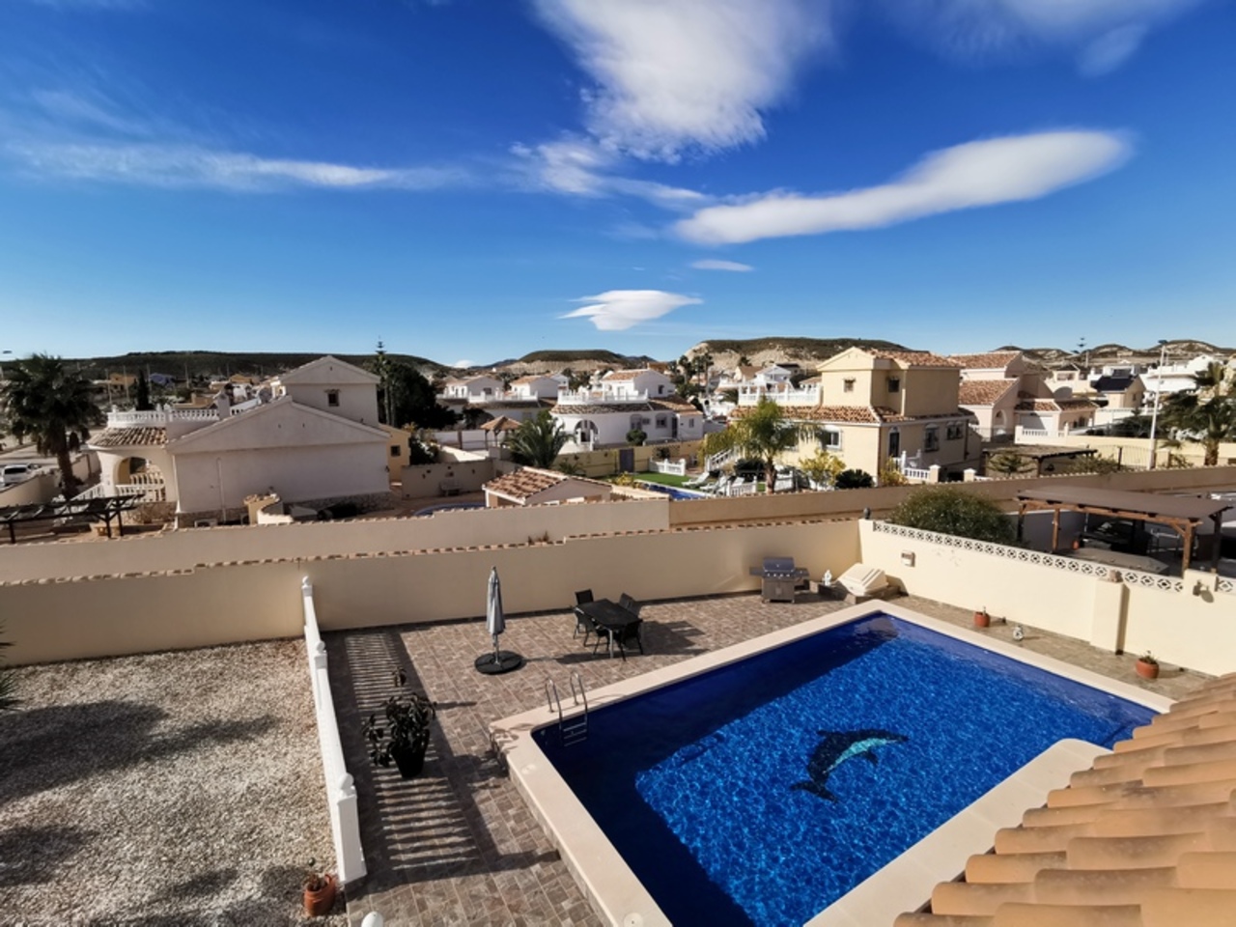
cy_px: 464
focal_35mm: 16
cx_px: 618
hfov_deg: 94.5
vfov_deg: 78.1
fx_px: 571
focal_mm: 2.35
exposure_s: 1/1484
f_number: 2.2
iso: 50
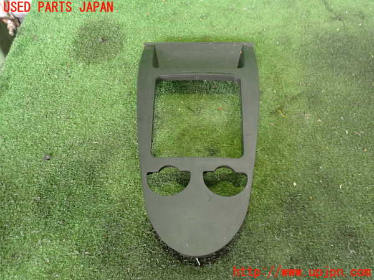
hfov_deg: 60.0
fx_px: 324
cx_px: 187
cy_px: 140
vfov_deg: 46.8
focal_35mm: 30
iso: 640
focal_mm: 5.4
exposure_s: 1/30
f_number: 2.3
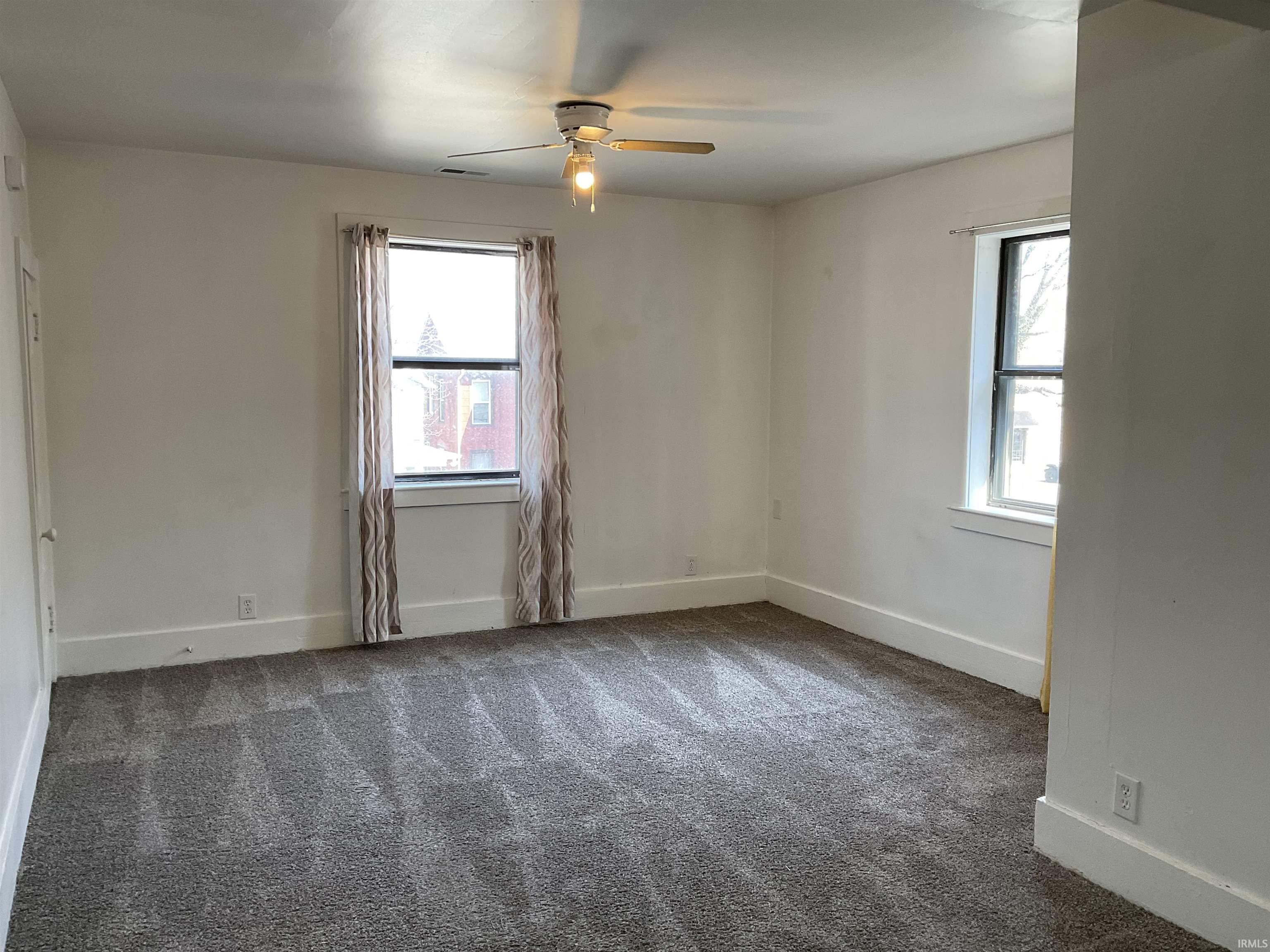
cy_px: 476
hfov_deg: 61.7
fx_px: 1064
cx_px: 635
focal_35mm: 29
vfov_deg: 48.2
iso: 40
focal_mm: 3
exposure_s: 1/60
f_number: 1.8
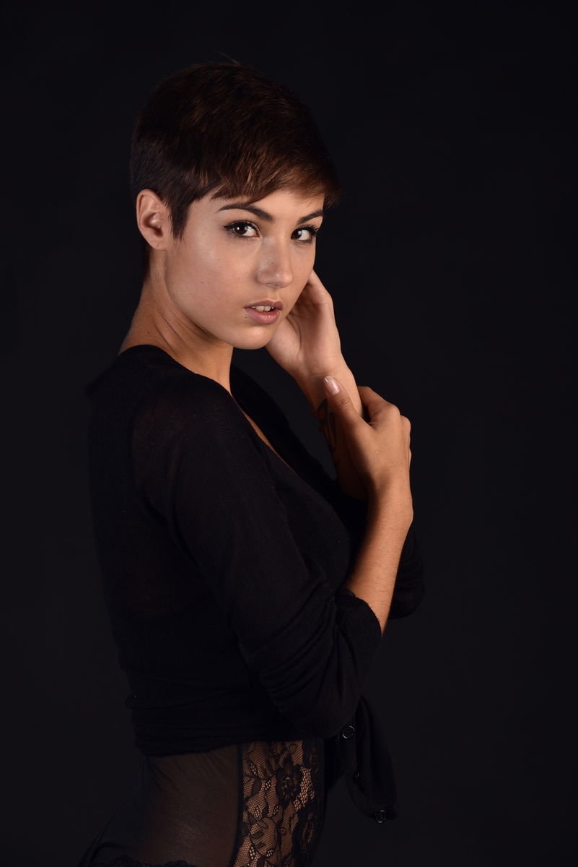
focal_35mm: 105
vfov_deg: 19.4
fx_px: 2526
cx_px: 289
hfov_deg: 13.1
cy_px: 434
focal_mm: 105
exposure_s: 1/100
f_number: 8
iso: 100
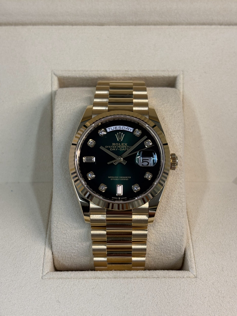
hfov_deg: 28.0
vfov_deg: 36.8
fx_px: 475
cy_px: 158
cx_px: 118
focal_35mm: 52
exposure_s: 1/120
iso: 25
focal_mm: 5.96
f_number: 1.6
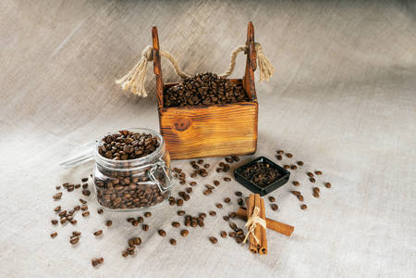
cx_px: 208
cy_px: 139
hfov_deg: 58.7
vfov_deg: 41.1
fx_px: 370
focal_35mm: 32
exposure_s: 1/200
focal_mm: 32
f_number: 7.1
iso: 80
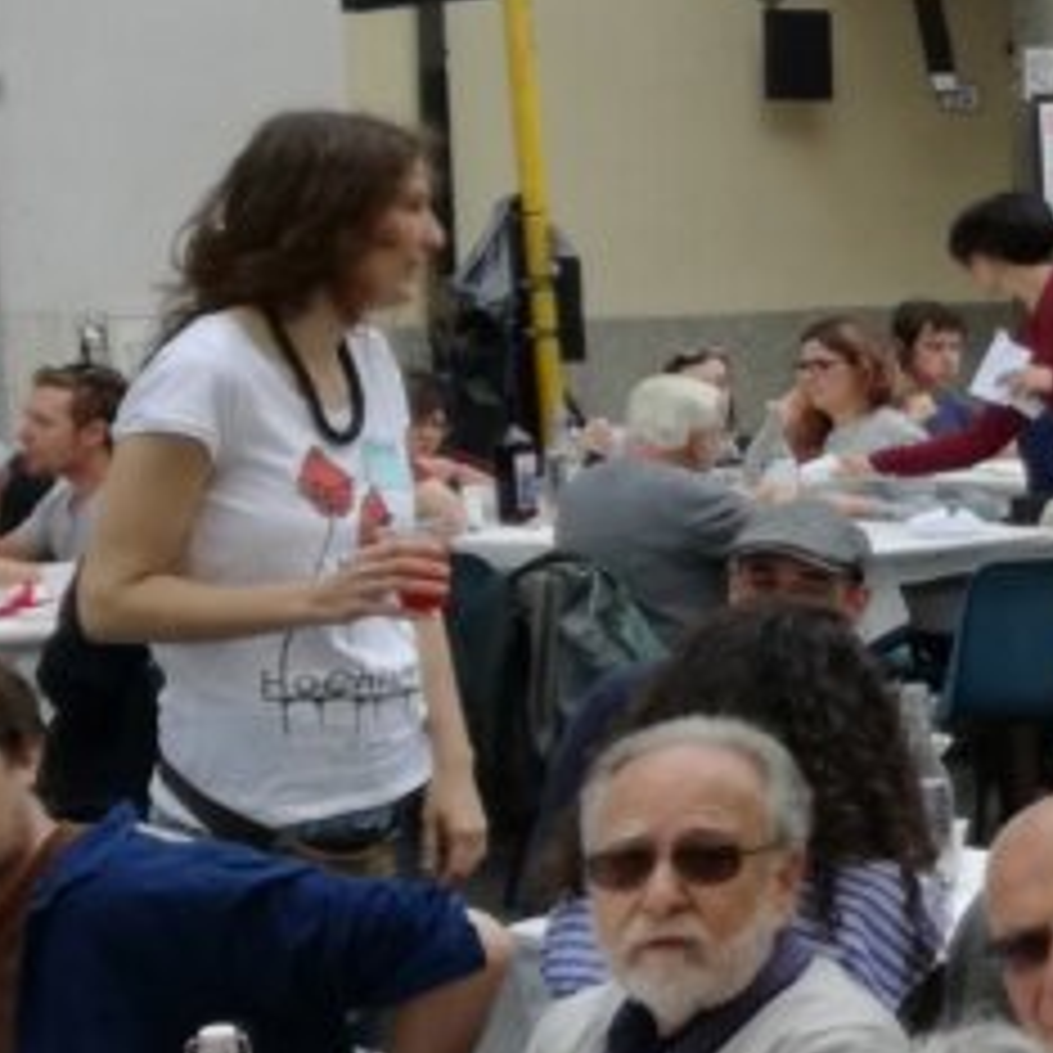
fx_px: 3751
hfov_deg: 12.9
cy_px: 448
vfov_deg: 16.0
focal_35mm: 109
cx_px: 2367
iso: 50
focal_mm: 3.79
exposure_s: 1/436
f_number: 2
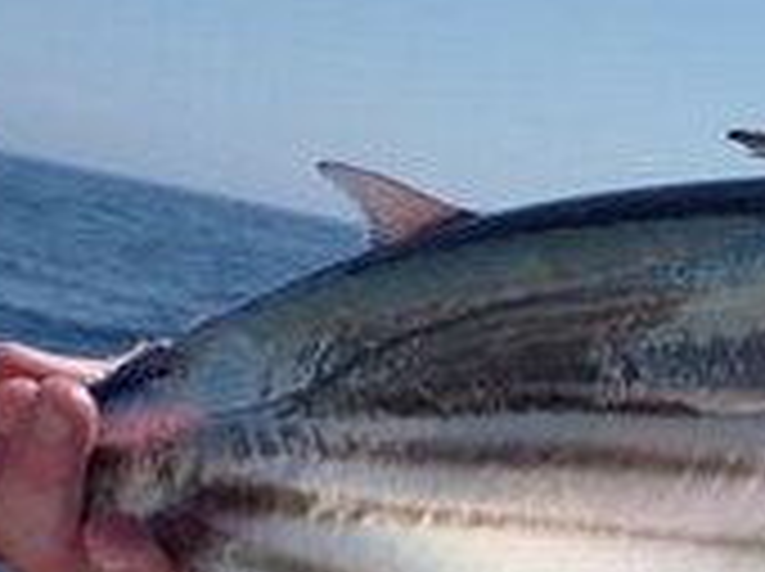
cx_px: 702
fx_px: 2295
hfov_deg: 18.6
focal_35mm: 104
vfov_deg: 14.2
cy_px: 158
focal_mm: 4.9
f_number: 10
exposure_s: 1/160
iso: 100
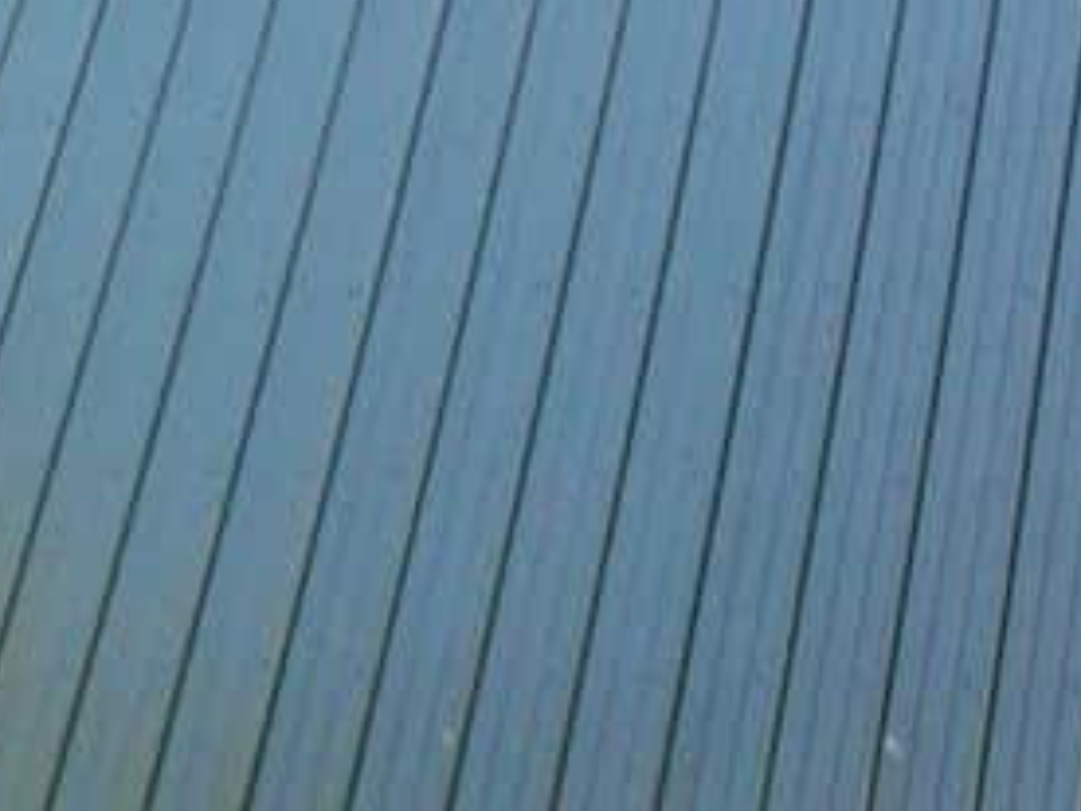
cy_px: 392
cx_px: -519
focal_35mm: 179
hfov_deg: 10.7
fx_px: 5590
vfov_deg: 8.3
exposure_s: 1/83.1
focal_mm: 6.2
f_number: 2.8
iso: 80
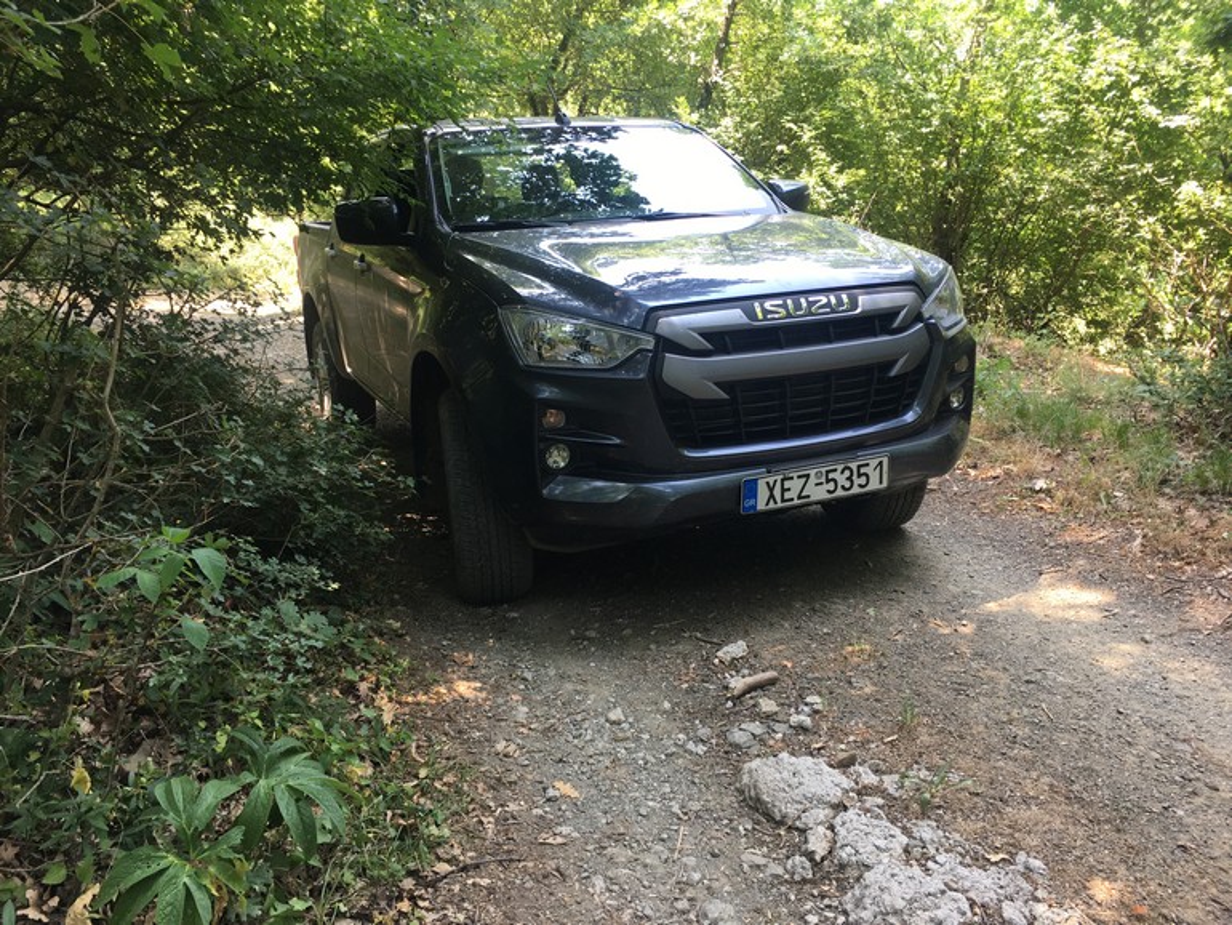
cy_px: 462
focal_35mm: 29
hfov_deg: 61.6
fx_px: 1032
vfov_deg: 48.3
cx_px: 616
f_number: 2.2
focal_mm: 4.15
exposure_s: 1/100
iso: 32
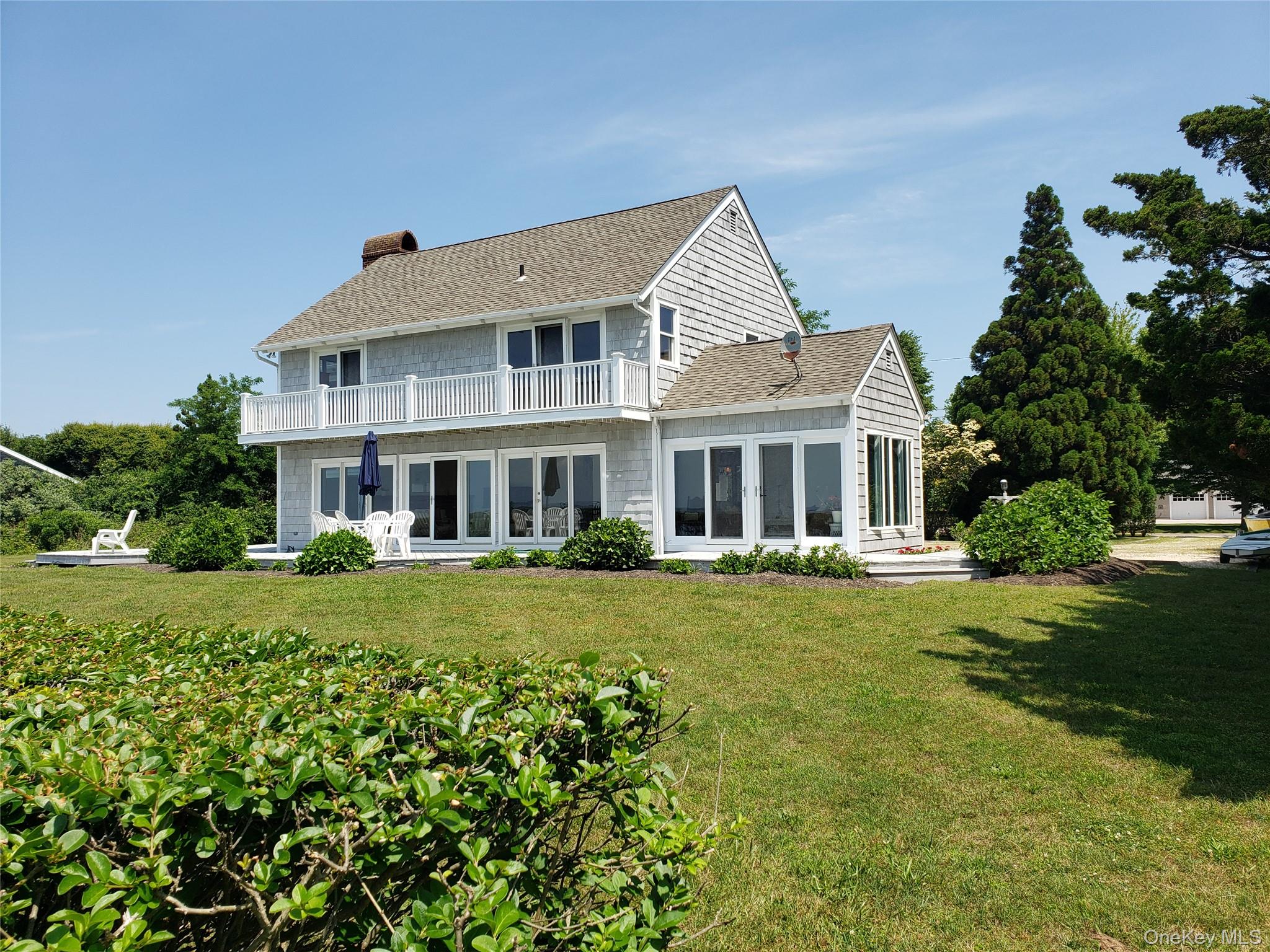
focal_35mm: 26
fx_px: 954
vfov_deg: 53.1
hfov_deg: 67.3
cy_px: 476
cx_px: 635
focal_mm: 4.3
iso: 50
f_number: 2.4
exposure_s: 1/1199
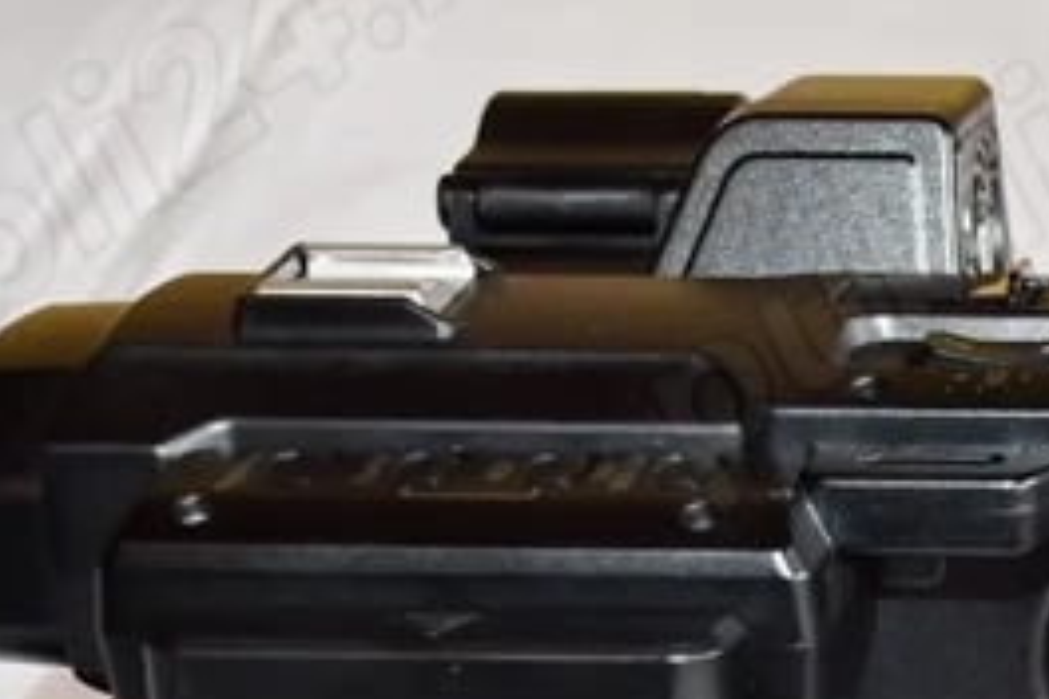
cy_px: 1064
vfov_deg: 9.0
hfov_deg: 13.2
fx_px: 4312
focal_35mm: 148
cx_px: 1534
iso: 900
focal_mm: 26
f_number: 3.8
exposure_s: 1/60
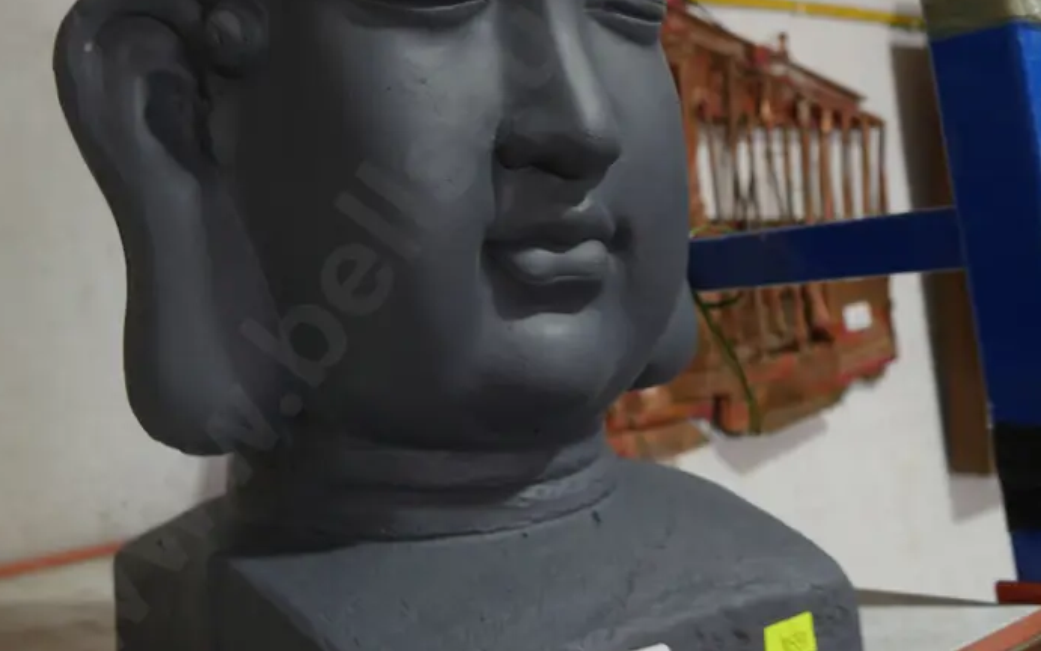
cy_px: 38
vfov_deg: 27.9
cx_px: 536
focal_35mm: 44
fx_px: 1248
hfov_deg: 45.3
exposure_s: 1/60
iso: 250
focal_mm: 14
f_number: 3.5
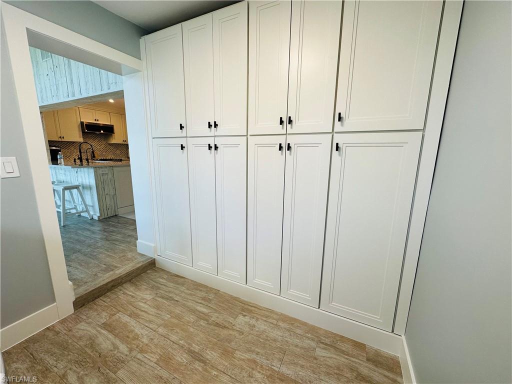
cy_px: 192
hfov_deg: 102.1
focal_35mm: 14
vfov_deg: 85.7
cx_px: 256
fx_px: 207
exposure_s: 1/120
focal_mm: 2.22
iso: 80
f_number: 2.2
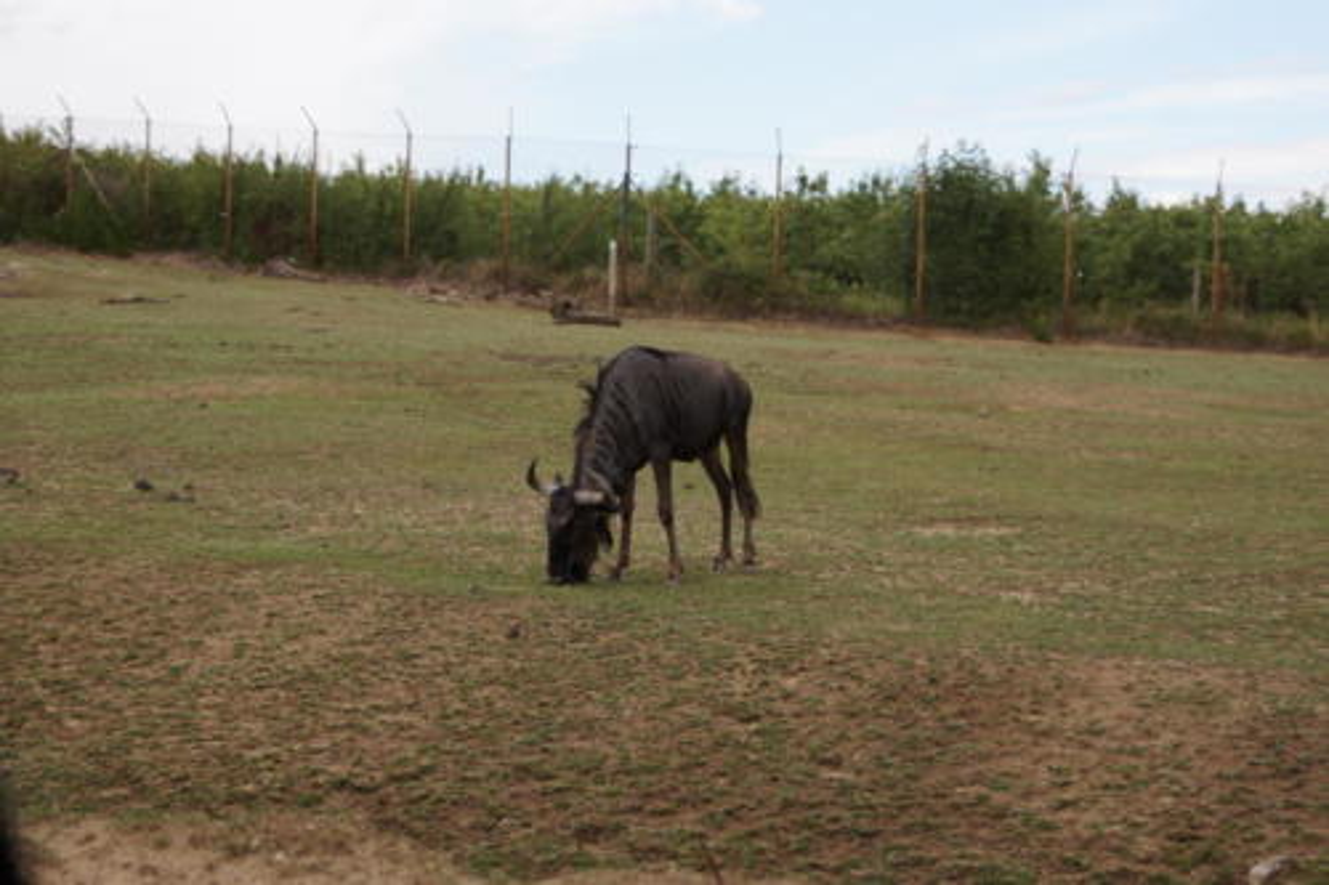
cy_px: 442
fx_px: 2214
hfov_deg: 33.4
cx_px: 664
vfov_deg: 22.6
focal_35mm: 60
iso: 200
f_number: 2.8
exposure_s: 1/1600
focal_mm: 40
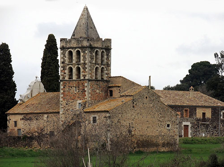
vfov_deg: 4.2
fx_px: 2261
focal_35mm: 350
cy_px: 84
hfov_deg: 5.7
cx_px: 112
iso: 360
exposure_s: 1/800
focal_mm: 62.4
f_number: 4.8
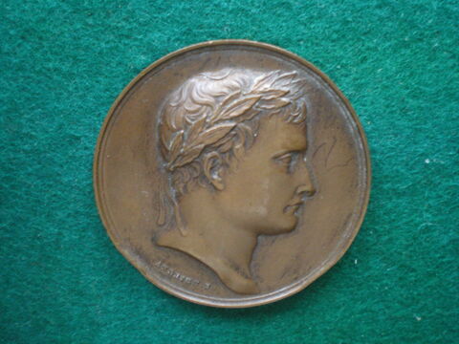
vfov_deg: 37.7
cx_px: 230
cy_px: 172
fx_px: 504
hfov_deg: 49.0
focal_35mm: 38
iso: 400
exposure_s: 1/8
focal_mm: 6.3
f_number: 3.1
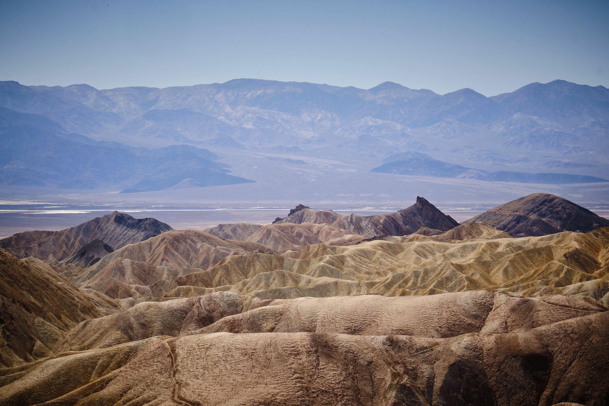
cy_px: 203
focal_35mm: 75
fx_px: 1269
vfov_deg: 18.2
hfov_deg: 27.0
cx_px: 304
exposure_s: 1/52
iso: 200
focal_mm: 50
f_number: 13
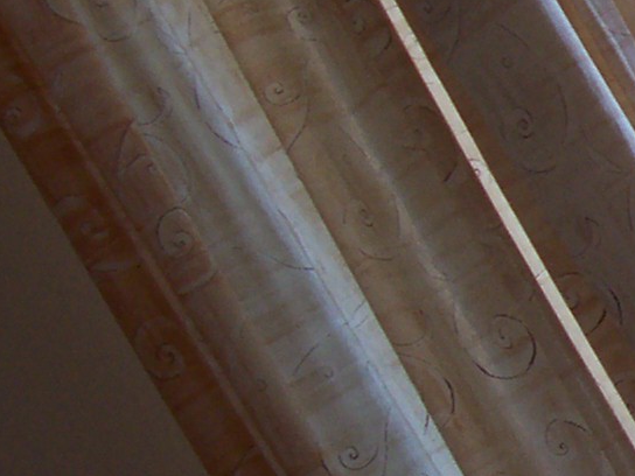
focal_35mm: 144
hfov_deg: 12.2
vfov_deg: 10.2
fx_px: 2642
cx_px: 1247
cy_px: 460
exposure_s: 1/153
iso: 80
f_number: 2.7
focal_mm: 5.6
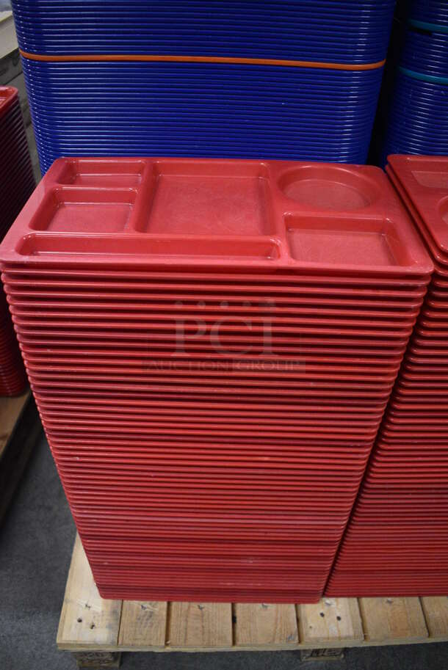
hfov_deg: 48.0
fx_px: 503
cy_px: 335
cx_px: 224
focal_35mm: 27
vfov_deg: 67.3
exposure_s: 1/125
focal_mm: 18
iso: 2800
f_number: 3.5
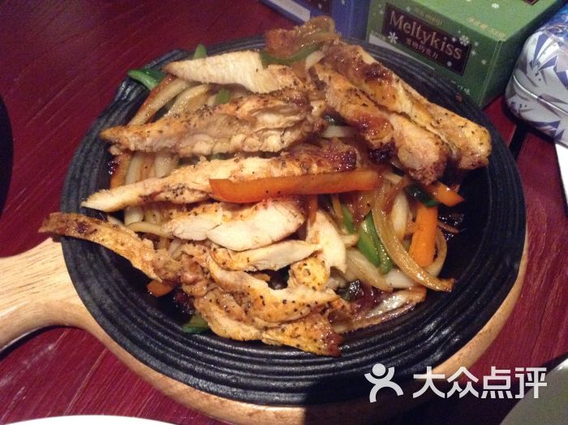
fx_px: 541
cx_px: 284
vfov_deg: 42.9
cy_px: 212
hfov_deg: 55.4
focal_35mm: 33
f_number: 2.4
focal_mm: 3.3
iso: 640
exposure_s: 1/15
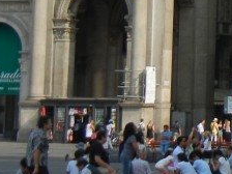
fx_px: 1381
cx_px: 442
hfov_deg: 9.1
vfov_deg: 7.1
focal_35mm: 206
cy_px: -88
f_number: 7.6
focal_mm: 8.1
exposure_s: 1/238
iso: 160
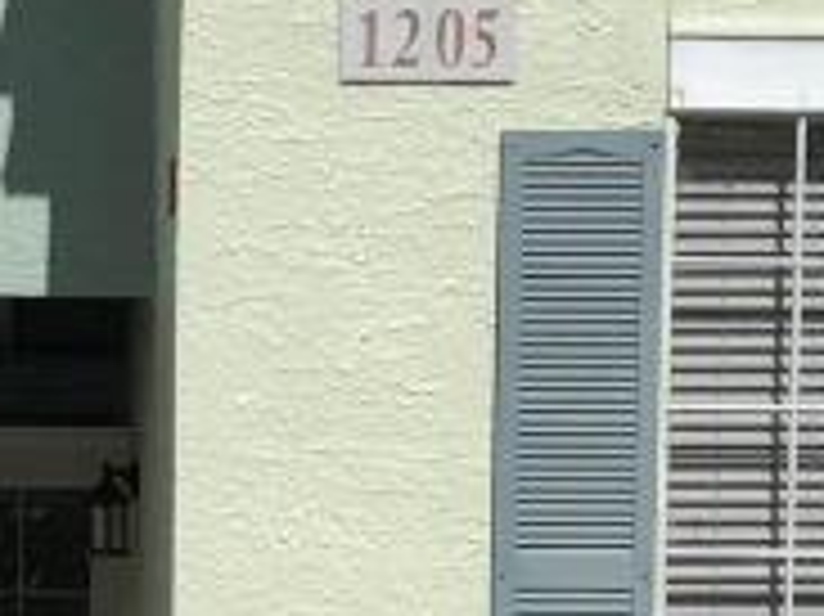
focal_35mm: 157
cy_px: 836
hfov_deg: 12.5
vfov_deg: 9.3
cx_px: 72
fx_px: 3735
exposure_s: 1/4808
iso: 20
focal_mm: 4
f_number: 1.8
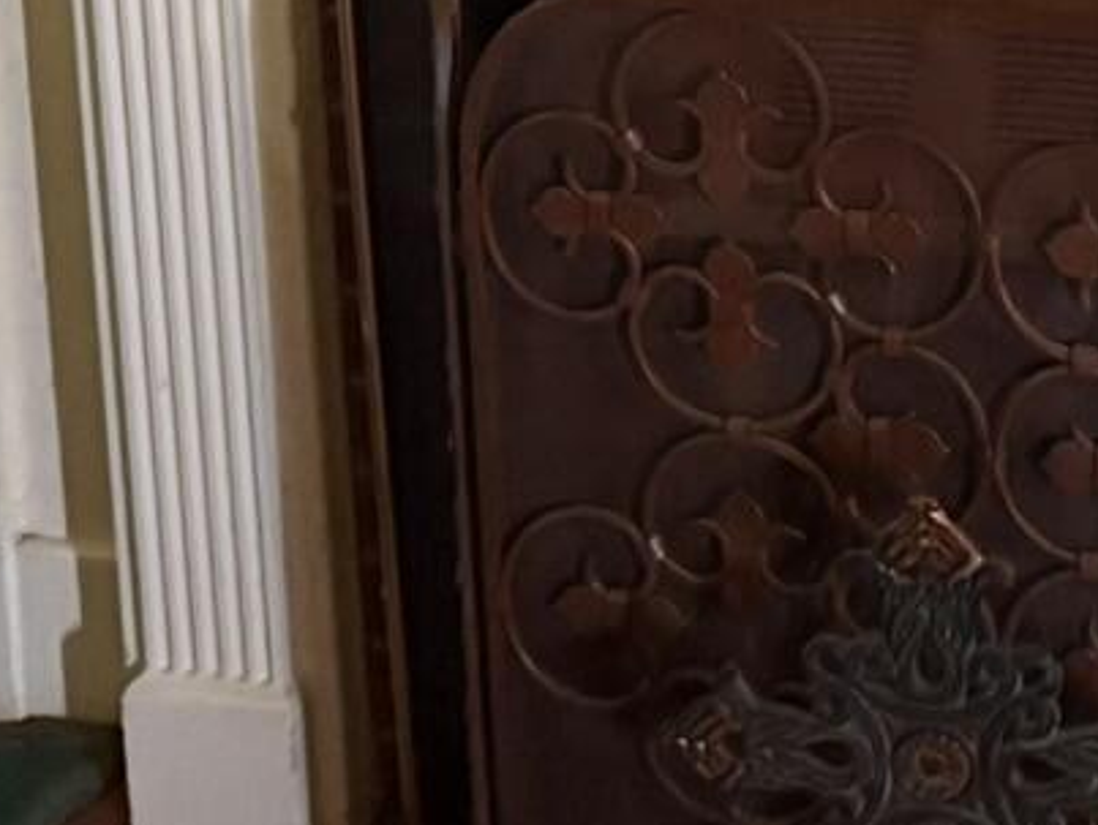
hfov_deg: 14.5
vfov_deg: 10.3
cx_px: 1264
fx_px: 4191
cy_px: -855
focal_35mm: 132
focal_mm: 5.96
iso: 800
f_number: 1.6
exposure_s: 1/30
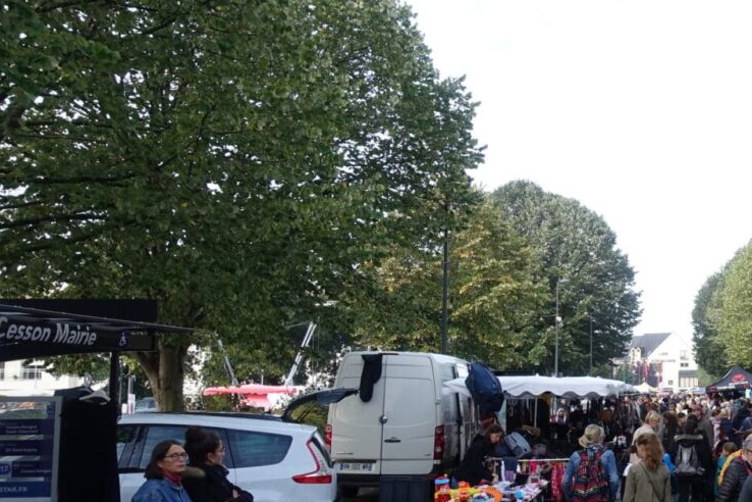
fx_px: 1086
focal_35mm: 52
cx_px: 768
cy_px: 302
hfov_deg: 34.4
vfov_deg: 25.9
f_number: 5
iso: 125
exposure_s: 1/80
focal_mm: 8.8
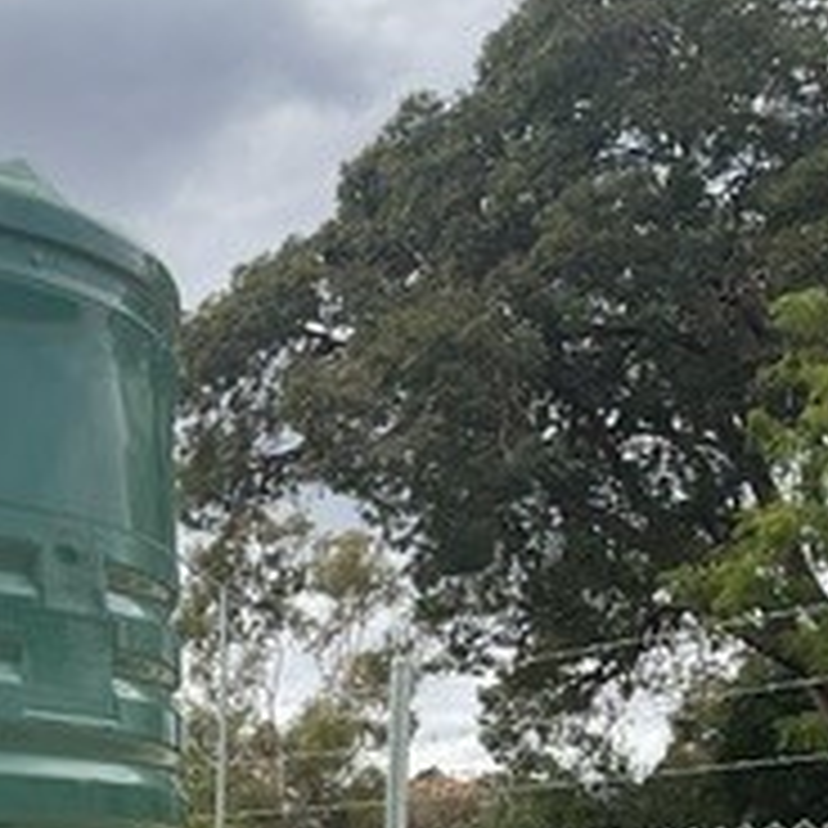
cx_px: -549
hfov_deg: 16.9
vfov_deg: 18.7
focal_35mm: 89
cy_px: 922
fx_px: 2409
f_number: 1.8
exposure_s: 1/1730
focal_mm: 3
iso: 16
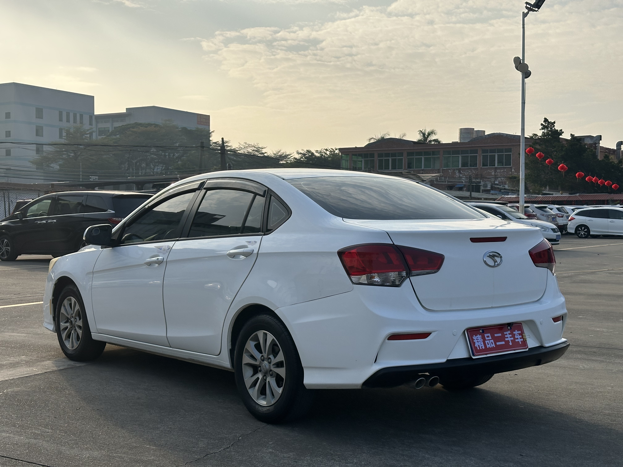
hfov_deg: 39.7
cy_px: 234
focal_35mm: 48
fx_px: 864
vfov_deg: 30.3
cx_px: 312
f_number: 1.78
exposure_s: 1/5556
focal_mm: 6.86
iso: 64
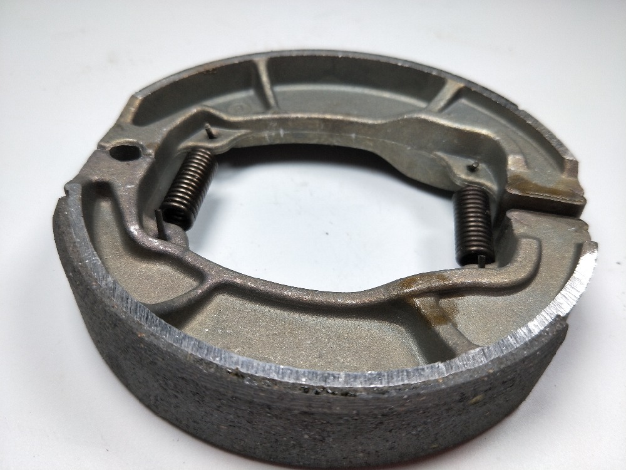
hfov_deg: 69.4
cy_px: 235
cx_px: 313
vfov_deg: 54.9
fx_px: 452
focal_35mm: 25
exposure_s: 1/155
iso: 33
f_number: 1.7
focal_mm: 4.27
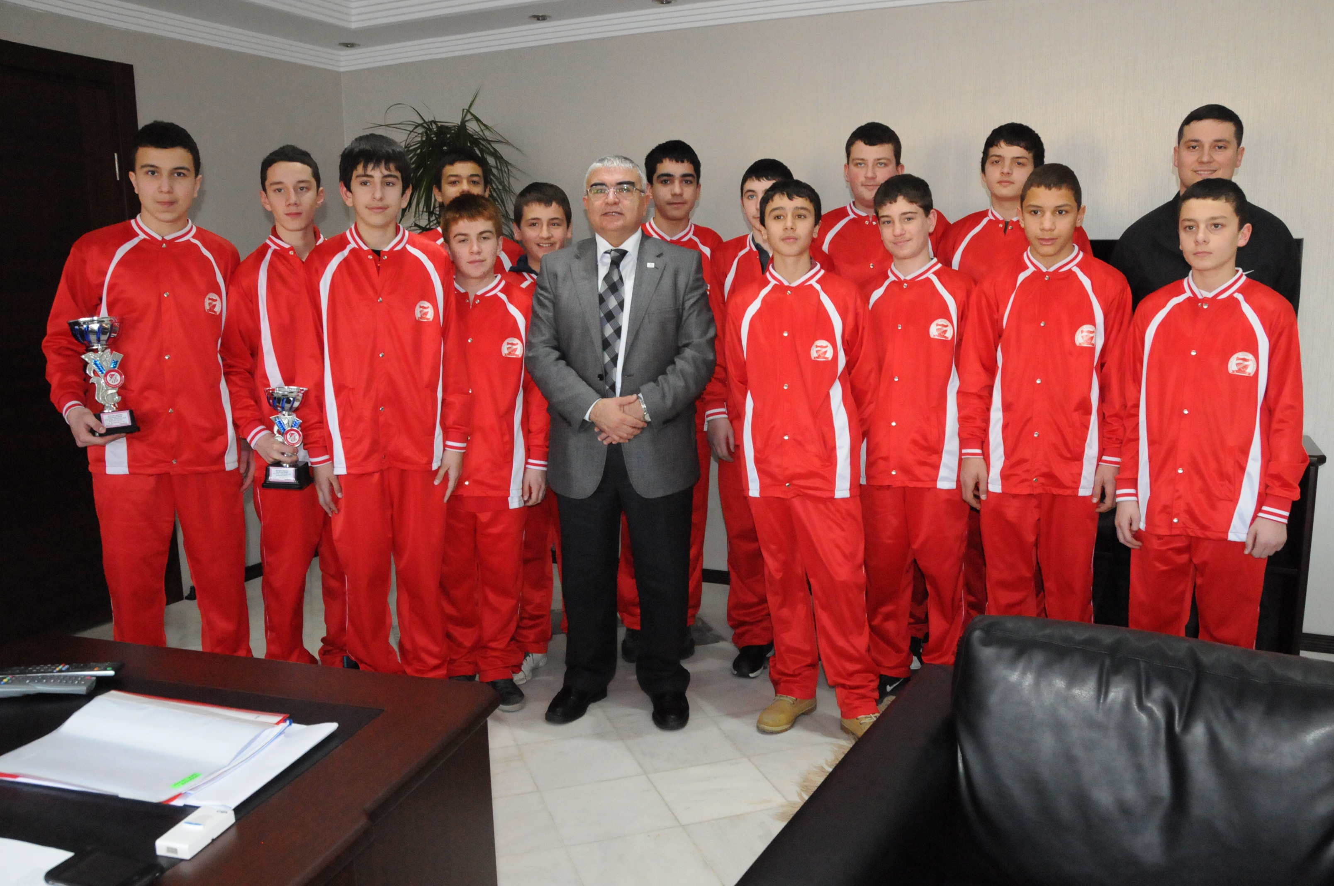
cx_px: 667
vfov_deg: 47.8
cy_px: 443
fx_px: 999
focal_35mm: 27
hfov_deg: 67.4
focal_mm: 18
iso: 3200
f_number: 7.1
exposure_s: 1/60
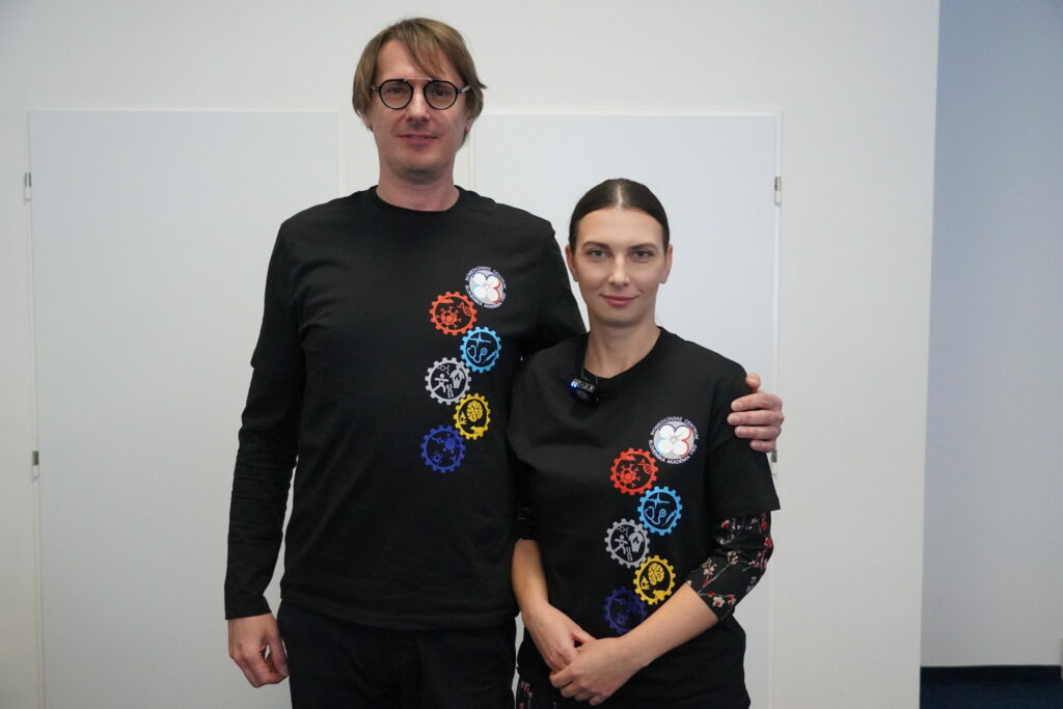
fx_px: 1240
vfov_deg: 31.9
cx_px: 532
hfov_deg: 46.4
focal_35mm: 42
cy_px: 354
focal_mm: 28
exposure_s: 1/125
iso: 6400
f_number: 4.5
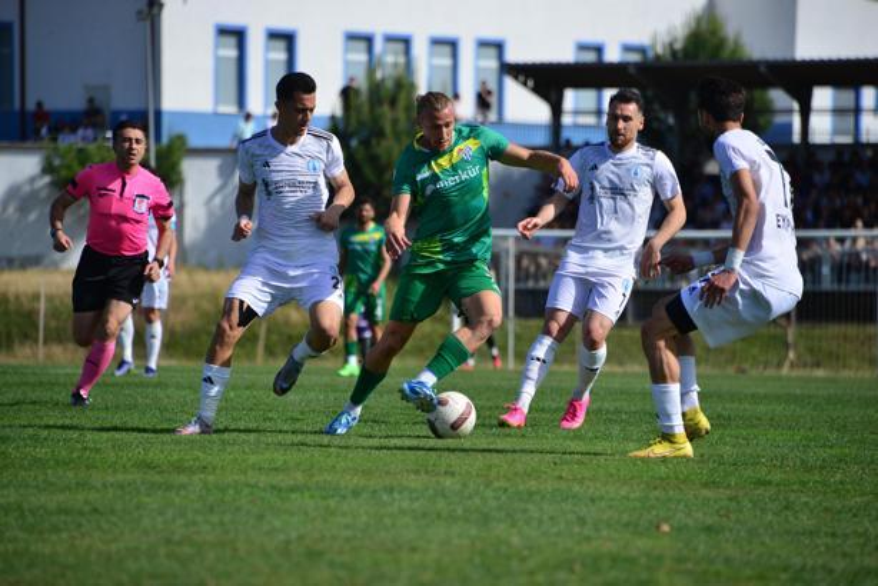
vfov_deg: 4.6
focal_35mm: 300
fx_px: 7320
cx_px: 439
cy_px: 293
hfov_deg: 6.9
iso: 320
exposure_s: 1/1600
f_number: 6.3
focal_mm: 300
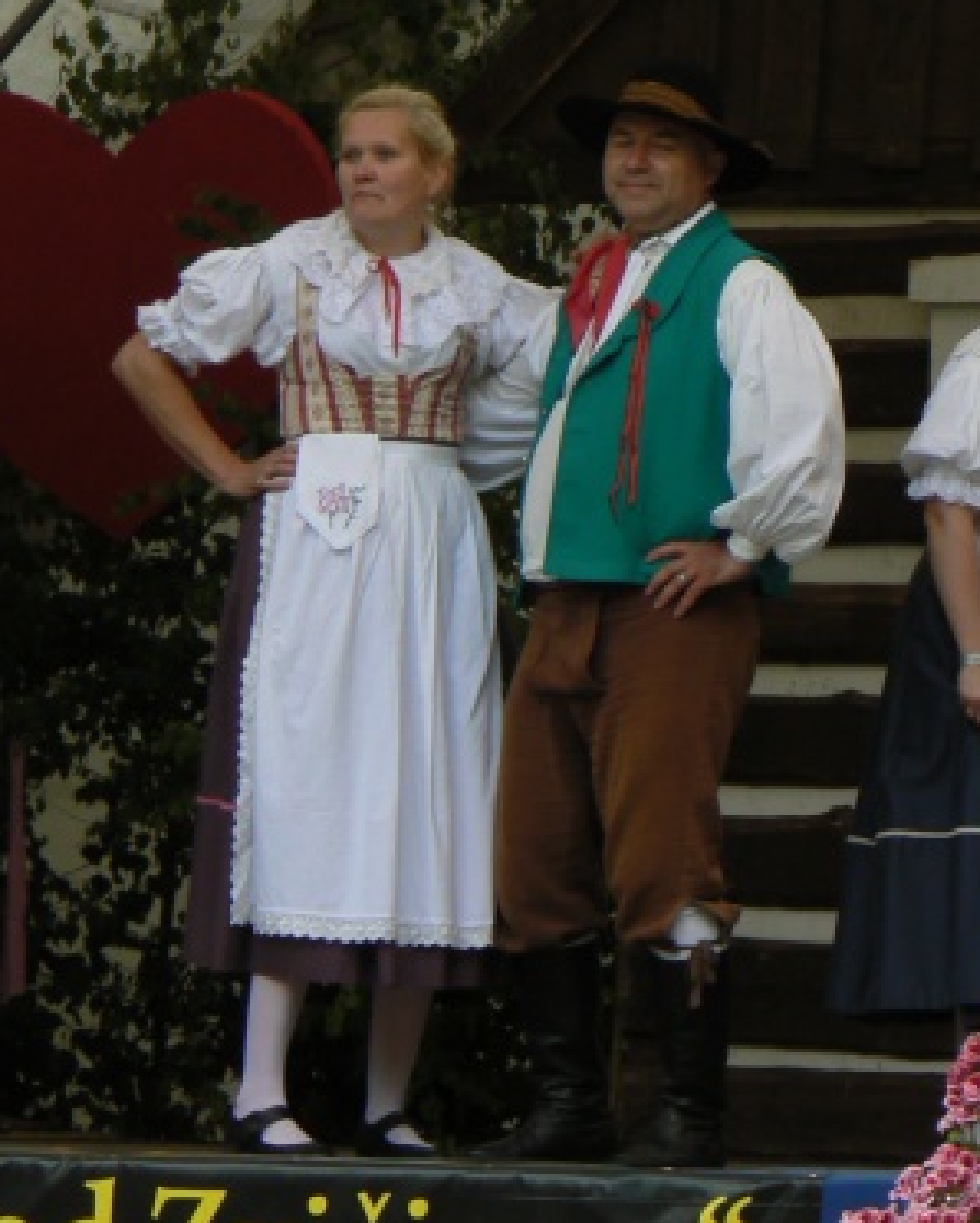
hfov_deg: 5.6
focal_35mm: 278
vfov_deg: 7.0
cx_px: 783
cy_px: 610
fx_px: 10071
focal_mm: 35.4
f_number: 5.6
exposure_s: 1/100
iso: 80
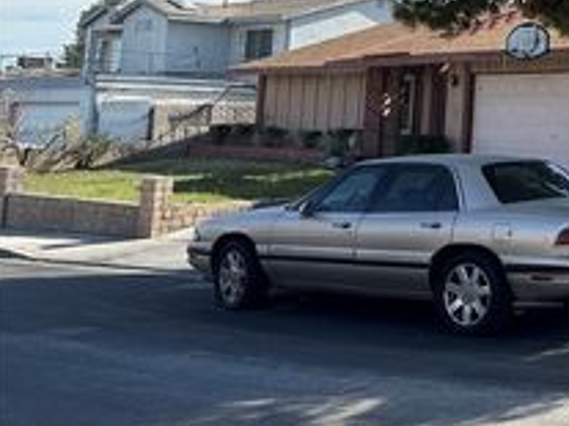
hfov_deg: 28.9
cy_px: -32
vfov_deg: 23.8
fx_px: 953
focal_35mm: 58
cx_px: 679
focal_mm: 6.86
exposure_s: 1/3717
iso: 80
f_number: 1.78
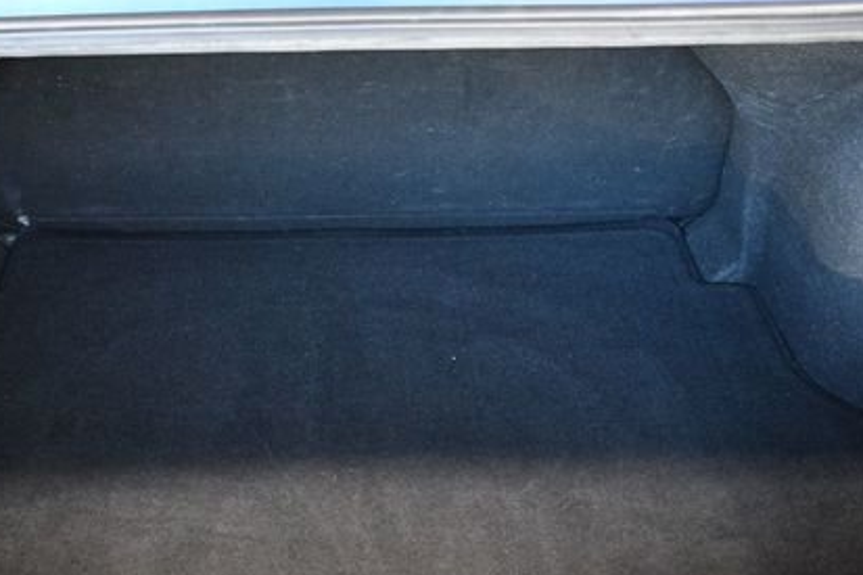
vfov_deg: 21.9
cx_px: 339
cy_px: 318
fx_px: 1486
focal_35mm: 62
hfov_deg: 32.3
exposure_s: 1/100
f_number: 5
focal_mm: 27
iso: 2500
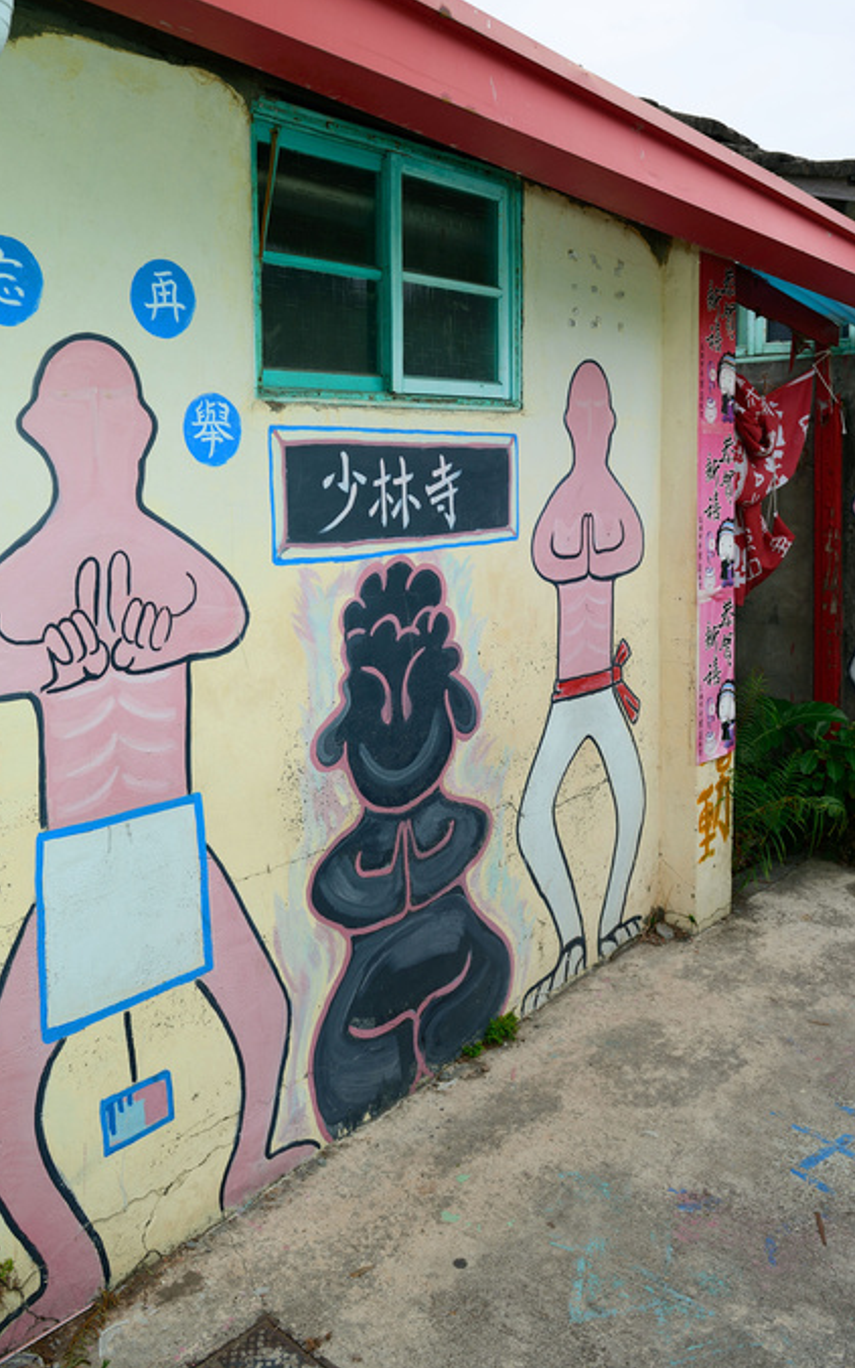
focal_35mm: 29
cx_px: 462
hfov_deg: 43.1
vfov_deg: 64.2
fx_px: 1081
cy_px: 572
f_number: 5
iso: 100
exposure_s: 1/500
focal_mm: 24
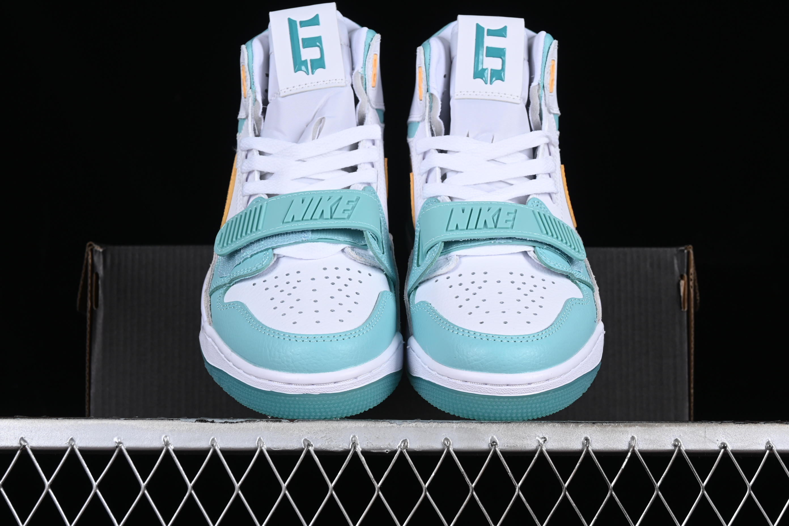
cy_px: 263
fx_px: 1644
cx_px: 394
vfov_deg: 18.2
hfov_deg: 27.0
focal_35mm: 75
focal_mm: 50
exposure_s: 1/80
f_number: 8
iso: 160
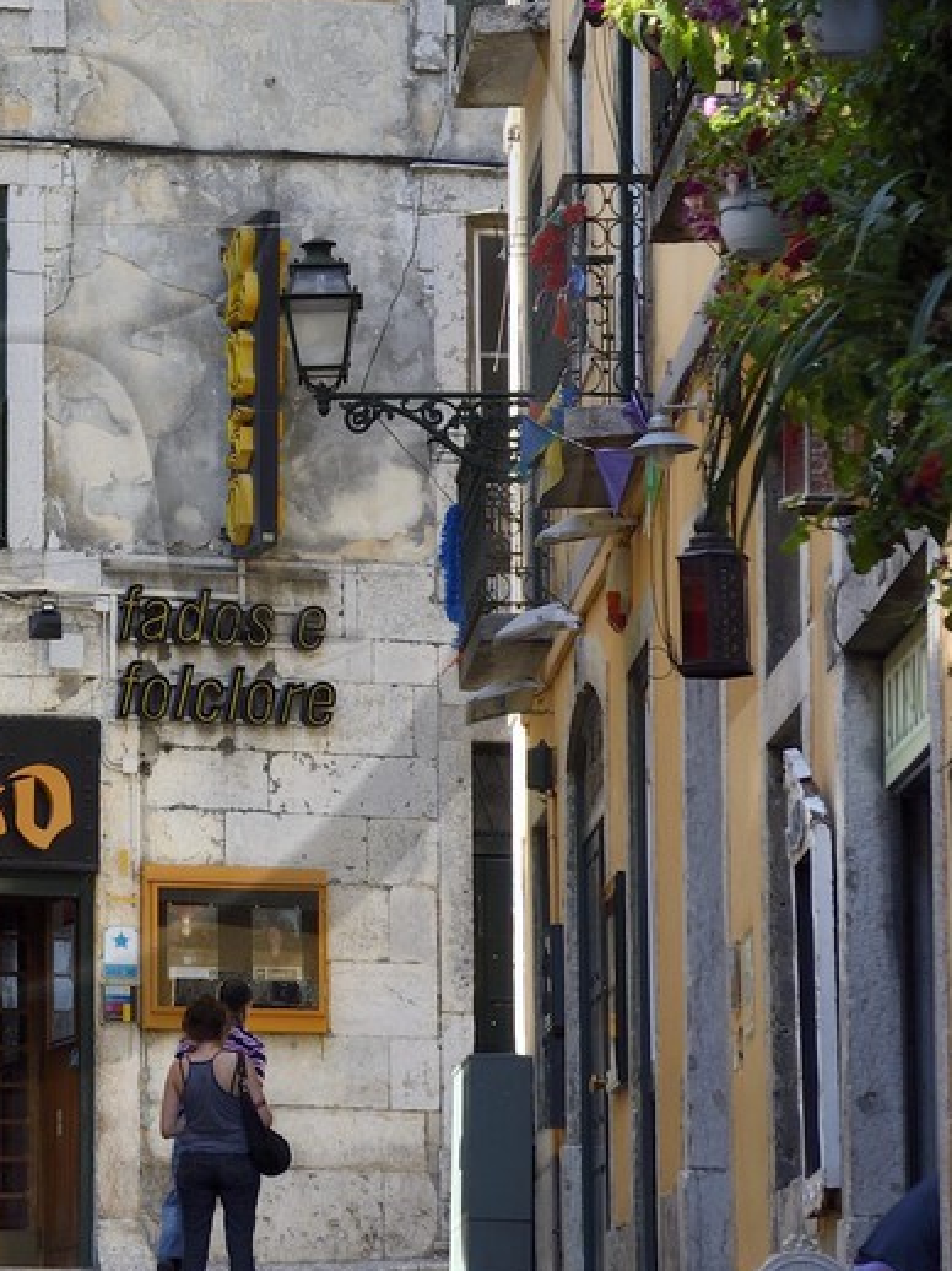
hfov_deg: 8.0
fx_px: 6753
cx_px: -167
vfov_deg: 10.7
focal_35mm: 184
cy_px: 344
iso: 200
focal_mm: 62
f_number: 7.1
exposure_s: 1/160
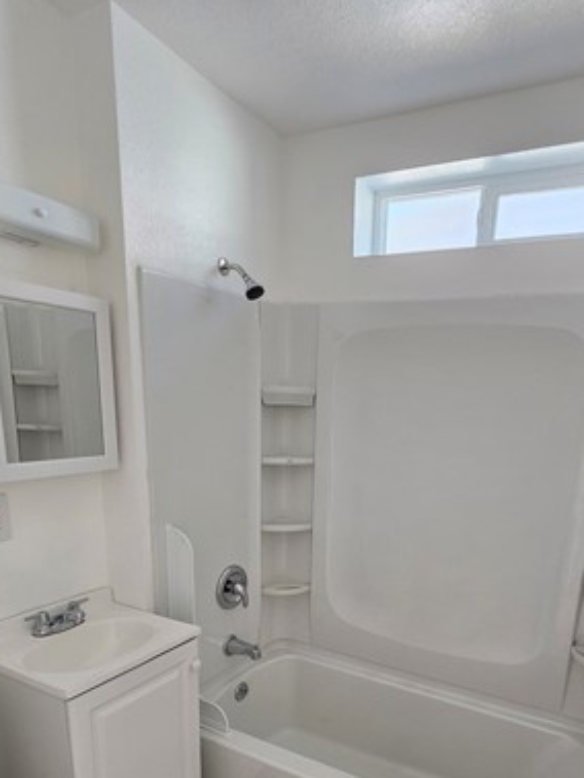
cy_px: 552
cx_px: 337
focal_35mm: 22
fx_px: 494
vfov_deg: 72.7
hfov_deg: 60.8
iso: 160
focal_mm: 2.2
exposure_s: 1/77.4
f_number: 2.2
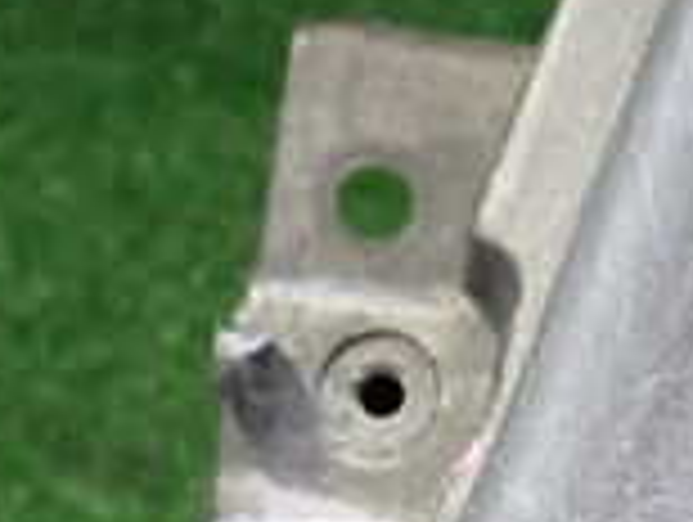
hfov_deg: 13.1
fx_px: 2968
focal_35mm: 148
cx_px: 706
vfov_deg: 10.0
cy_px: 482
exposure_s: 1/30
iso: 800
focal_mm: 6.83
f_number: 2.7
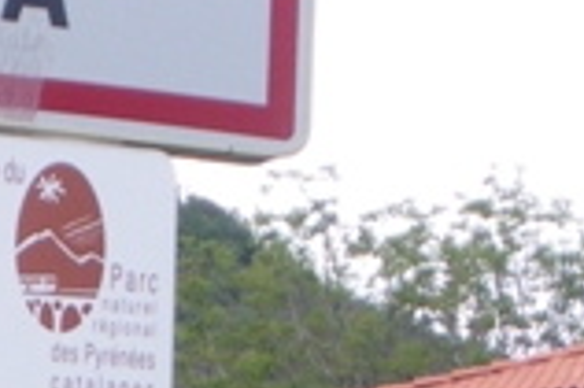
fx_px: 2868
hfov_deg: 10.9
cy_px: 540
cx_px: -436
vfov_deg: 7.6
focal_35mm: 177
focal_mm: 7.5
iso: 64
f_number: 4
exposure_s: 1/160
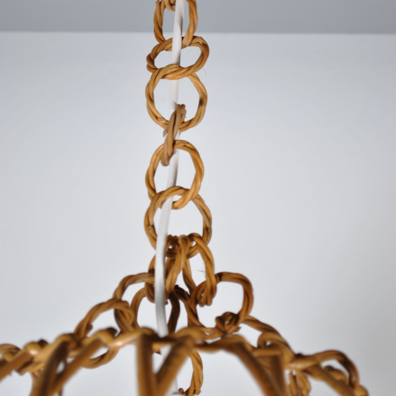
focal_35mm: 106
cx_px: 197
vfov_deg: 16.4
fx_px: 1367
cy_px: 112
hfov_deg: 16.5
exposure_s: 1/30
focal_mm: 55
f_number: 5.6
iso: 200
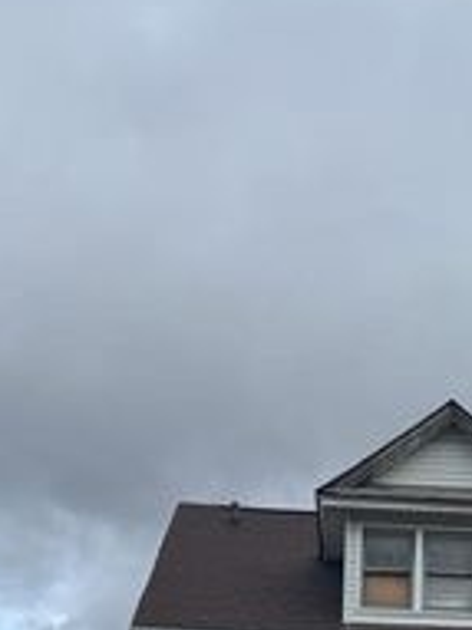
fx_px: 1529
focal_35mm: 84
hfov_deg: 17.1
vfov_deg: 19.6
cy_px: 1001
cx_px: 479
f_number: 1.78
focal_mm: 6.76
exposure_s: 1/2041
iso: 80
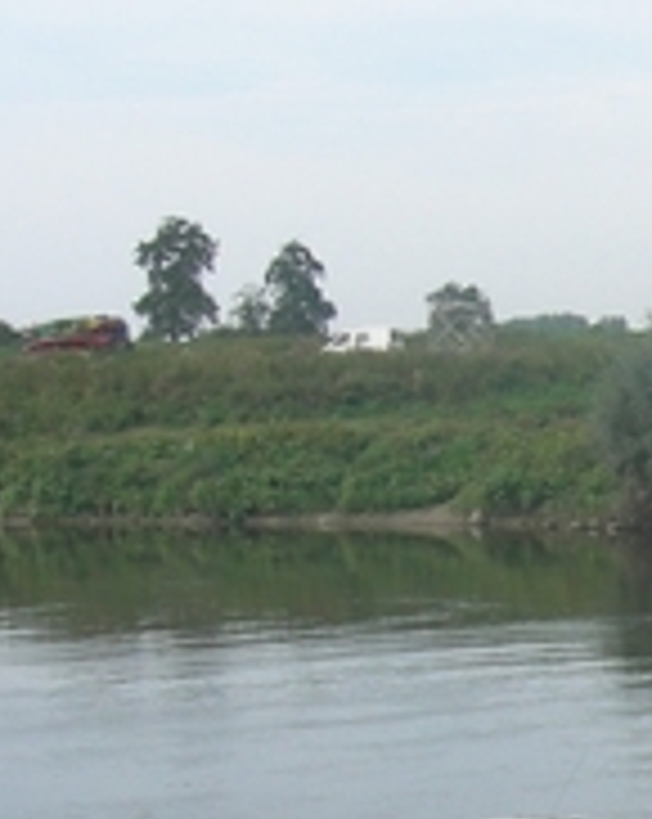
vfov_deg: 16.2
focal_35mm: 116
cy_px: 855
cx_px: 1295
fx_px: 2805
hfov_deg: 11.9
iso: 64
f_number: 5.4
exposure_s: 1/217
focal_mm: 7.5
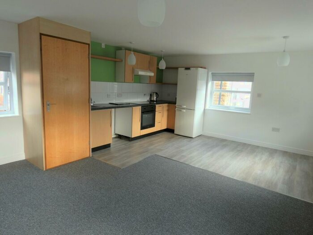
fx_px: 181
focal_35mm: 20
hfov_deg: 81.7
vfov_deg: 66.0
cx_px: 156
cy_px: 118
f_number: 2.8
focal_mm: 3.6
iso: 100
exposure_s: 1/60
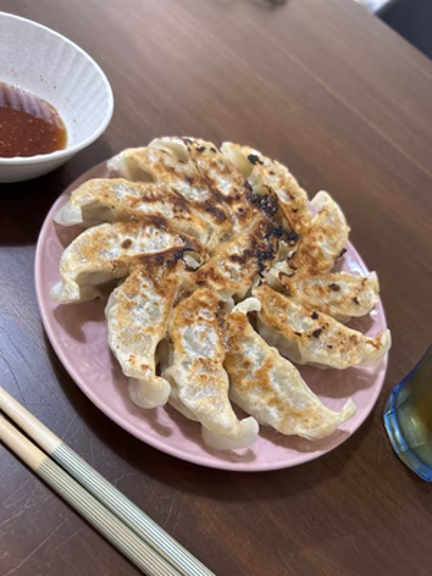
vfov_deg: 67.3
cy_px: 288
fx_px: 433
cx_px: 216
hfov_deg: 53.1
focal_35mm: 26
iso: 250
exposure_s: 1/60
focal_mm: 5.7
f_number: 1.5
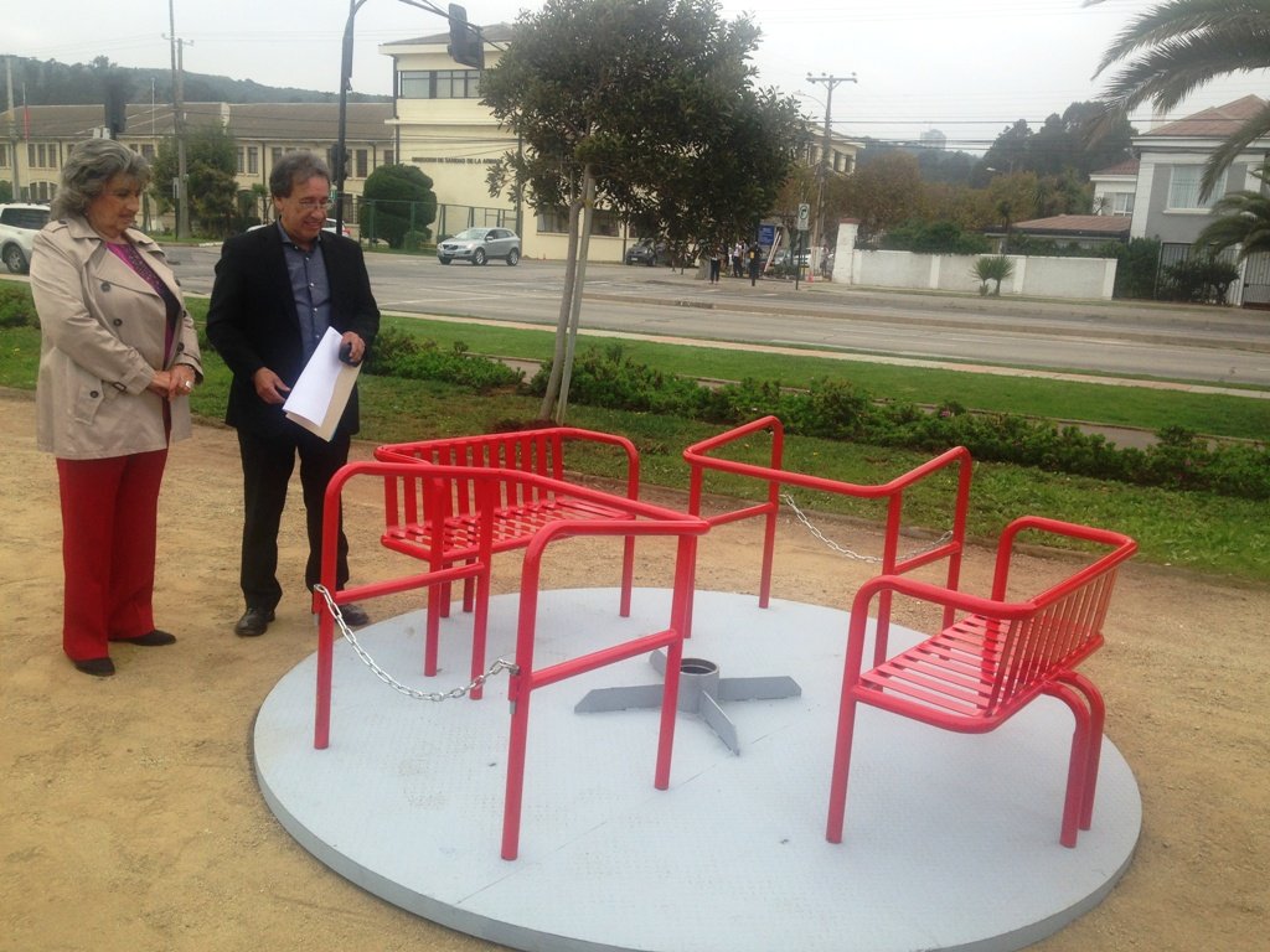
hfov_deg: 55.4
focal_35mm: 33
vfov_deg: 42.9
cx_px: 635
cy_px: 476
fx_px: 1211
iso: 50
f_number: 2.4
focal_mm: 4.12
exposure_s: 1/653
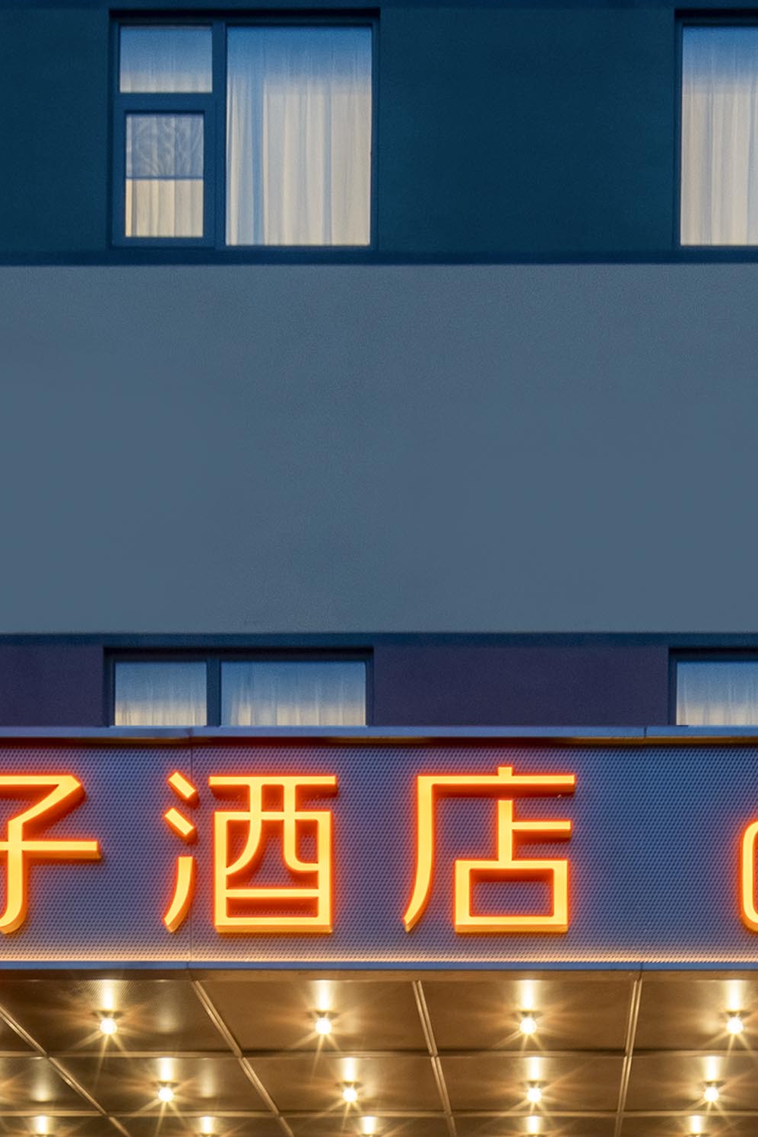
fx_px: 2494
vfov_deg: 25.5
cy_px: 777
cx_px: 513
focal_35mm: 79
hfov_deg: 17.2
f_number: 11
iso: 320
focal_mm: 17
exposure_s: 1/10
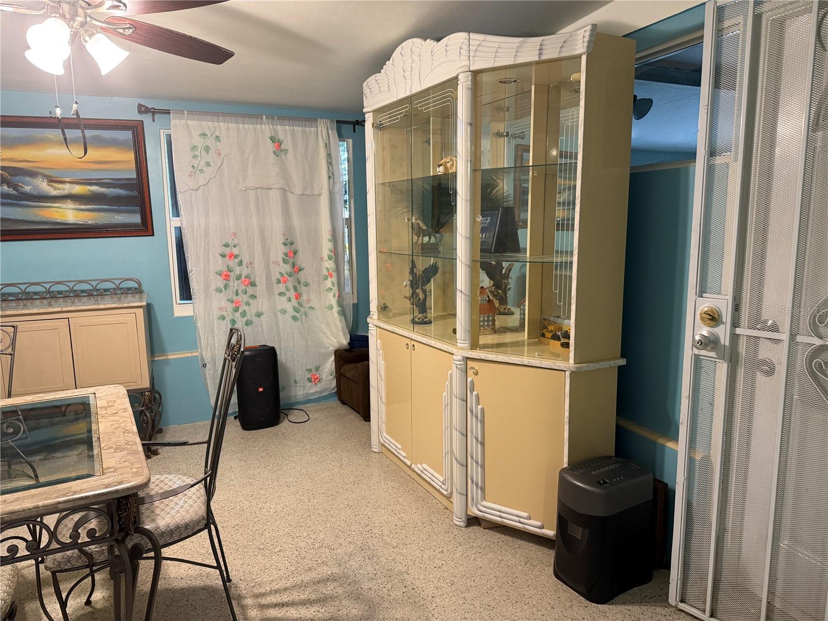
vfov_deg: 56.8
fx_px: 574
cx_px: 414
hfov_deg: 71.6
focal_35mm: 24
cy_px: 310
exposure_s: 1/60
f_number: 1.78
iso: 320
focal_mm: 6.76
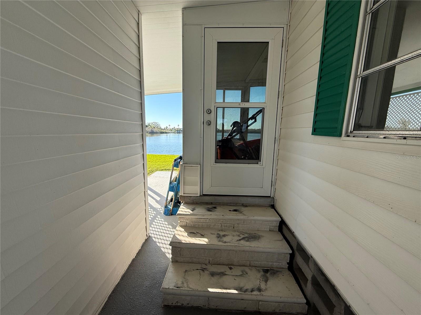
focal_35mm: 14
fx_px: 170
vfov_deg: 85.7
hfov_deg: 102.1
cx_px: 210
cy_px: 158
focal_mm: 2.22
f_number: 2.2
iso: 64
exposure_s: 1/490
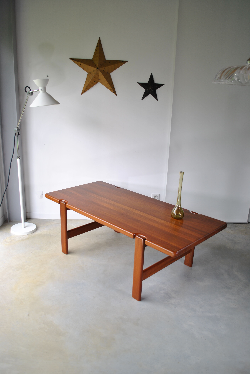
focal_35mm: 30
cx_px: 125
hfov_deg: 43.7
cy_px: 187
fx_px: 312
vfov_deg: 61.9
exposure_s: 1/60
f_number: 3.8
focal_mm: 20
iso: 100
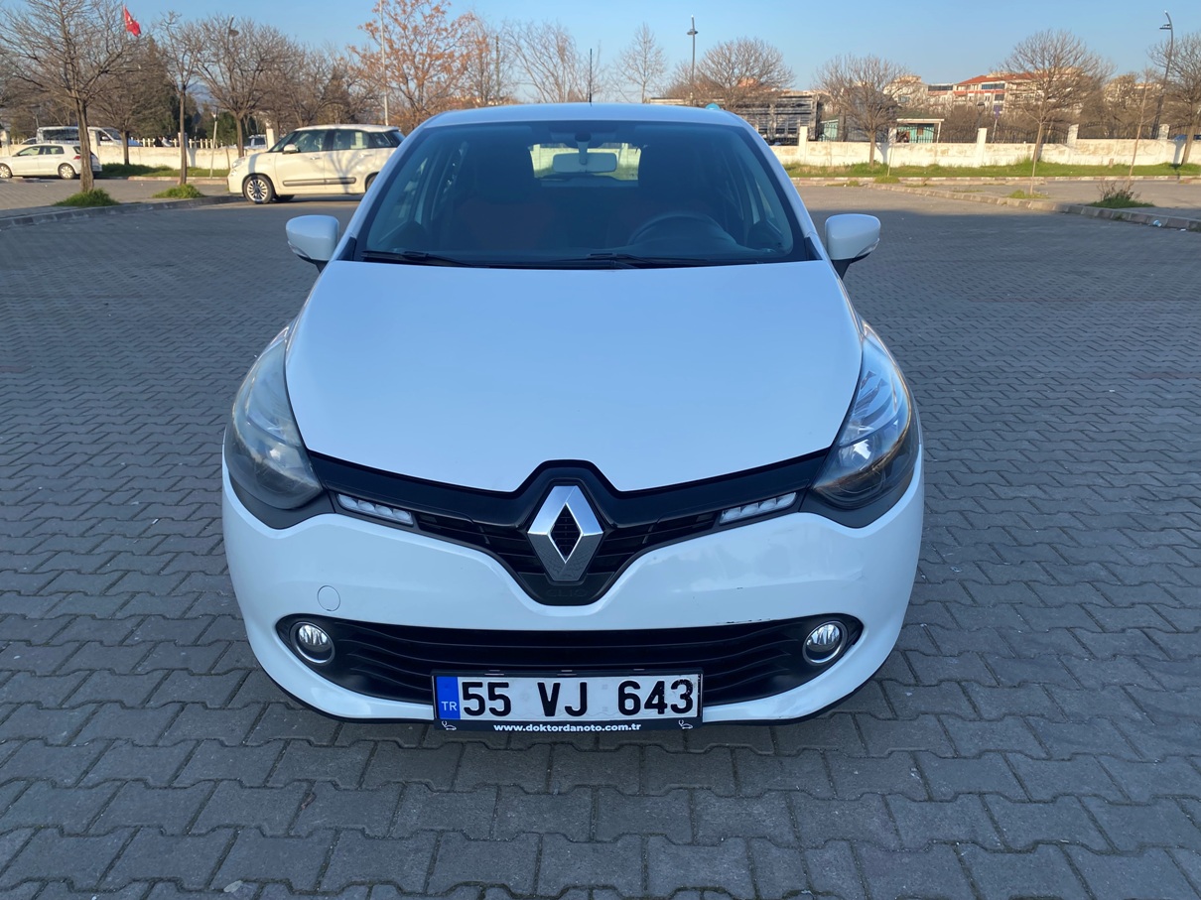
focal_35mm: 26
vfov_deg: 53.0
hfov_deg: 67.3
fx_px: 902
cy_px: 450
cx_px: 600
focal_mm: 4.25
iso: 32
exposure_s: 1/852
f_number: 1.8
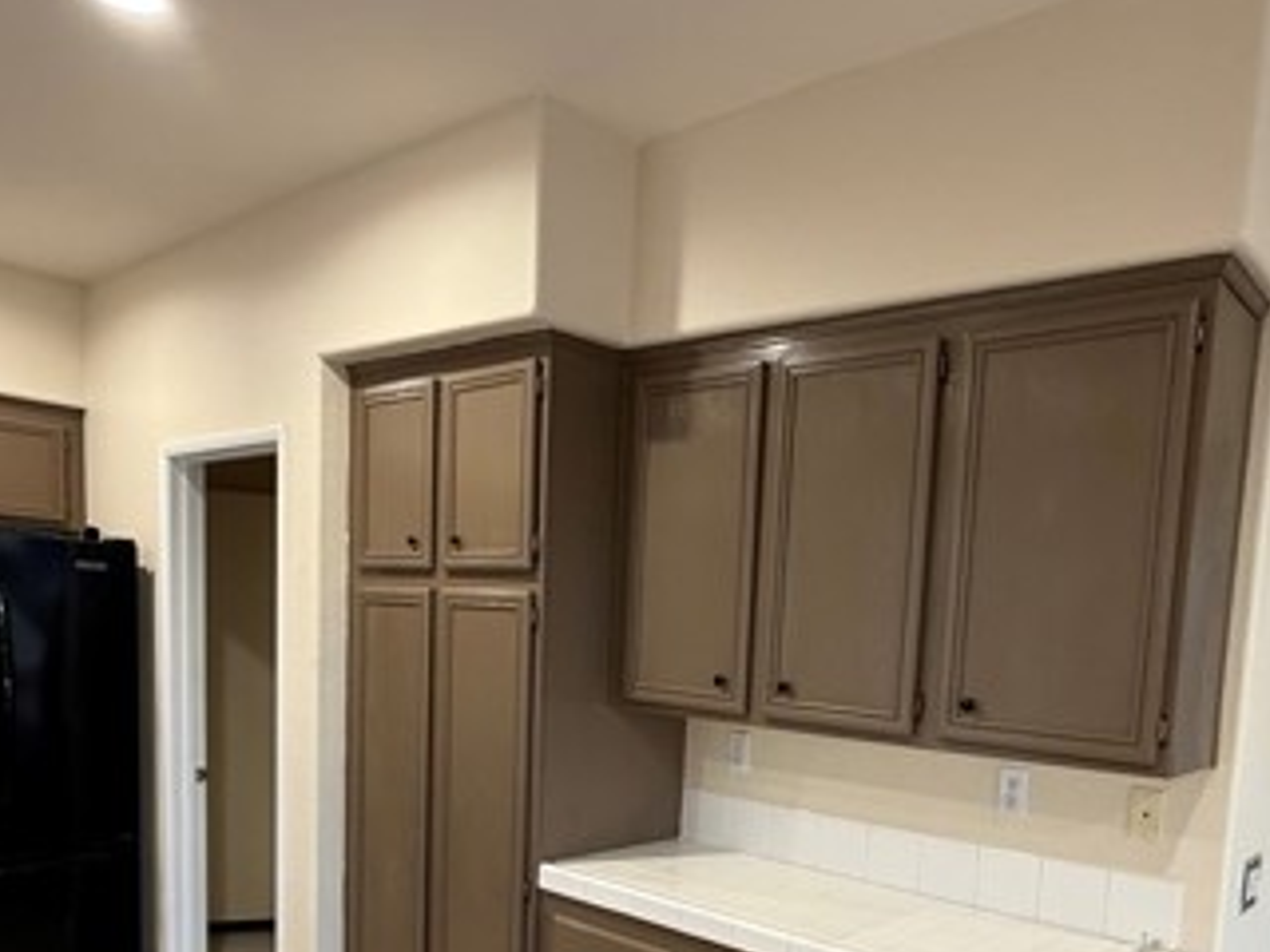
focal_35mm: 28
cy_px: 734
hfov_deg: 63.0
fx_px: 1027
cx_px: 746
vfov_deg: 47.6
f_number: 2.2
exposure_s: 1/60
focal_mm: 2.22
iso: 250
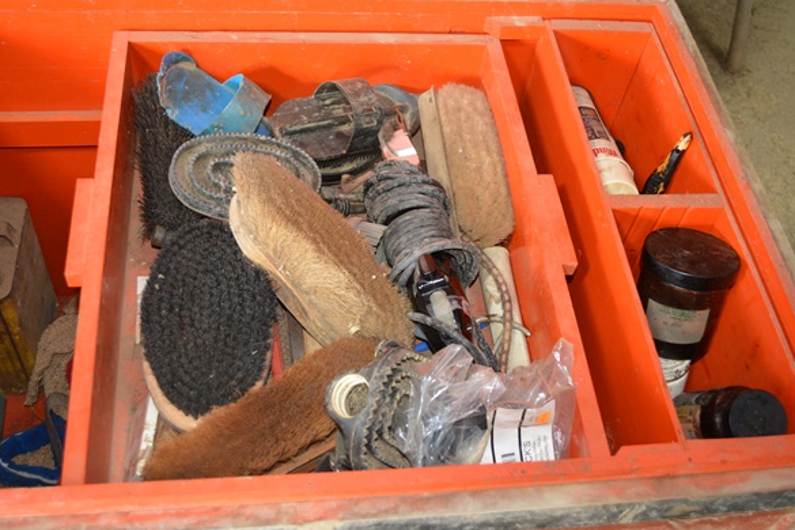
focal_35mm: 40
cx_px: 390
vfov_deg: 33.4
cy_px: 264
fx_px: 883
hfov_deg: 48.5
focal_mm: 26
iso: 1800
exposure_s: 1/60
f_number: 4.2
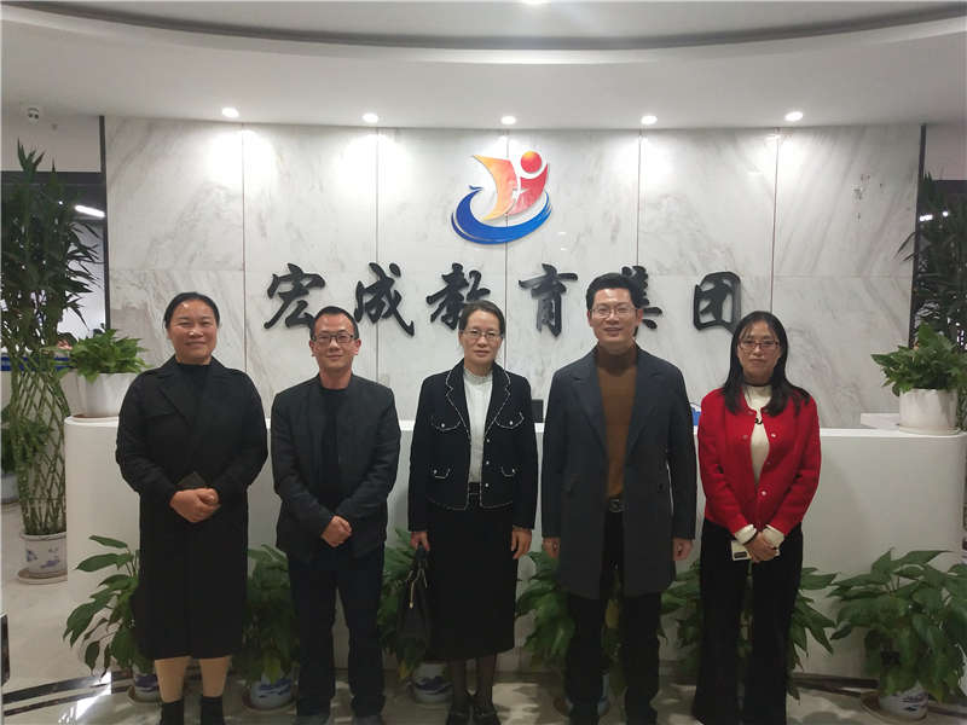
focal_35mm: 30
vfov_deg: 46.8
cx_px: 484
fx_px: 838
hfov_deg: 60.0
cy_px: 362
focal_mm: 3.95
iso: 241
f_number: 1.8
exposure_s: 1/50
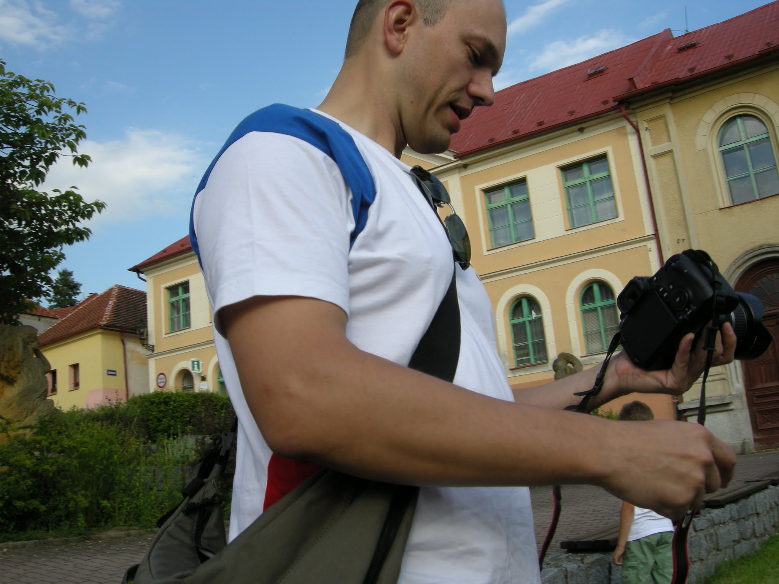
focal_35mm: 36
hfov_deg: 51.4
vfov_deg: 39.7
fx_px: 810
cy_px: 292
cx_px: 390
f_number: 5.4
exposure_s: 1/226
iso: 64
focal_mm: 7.5
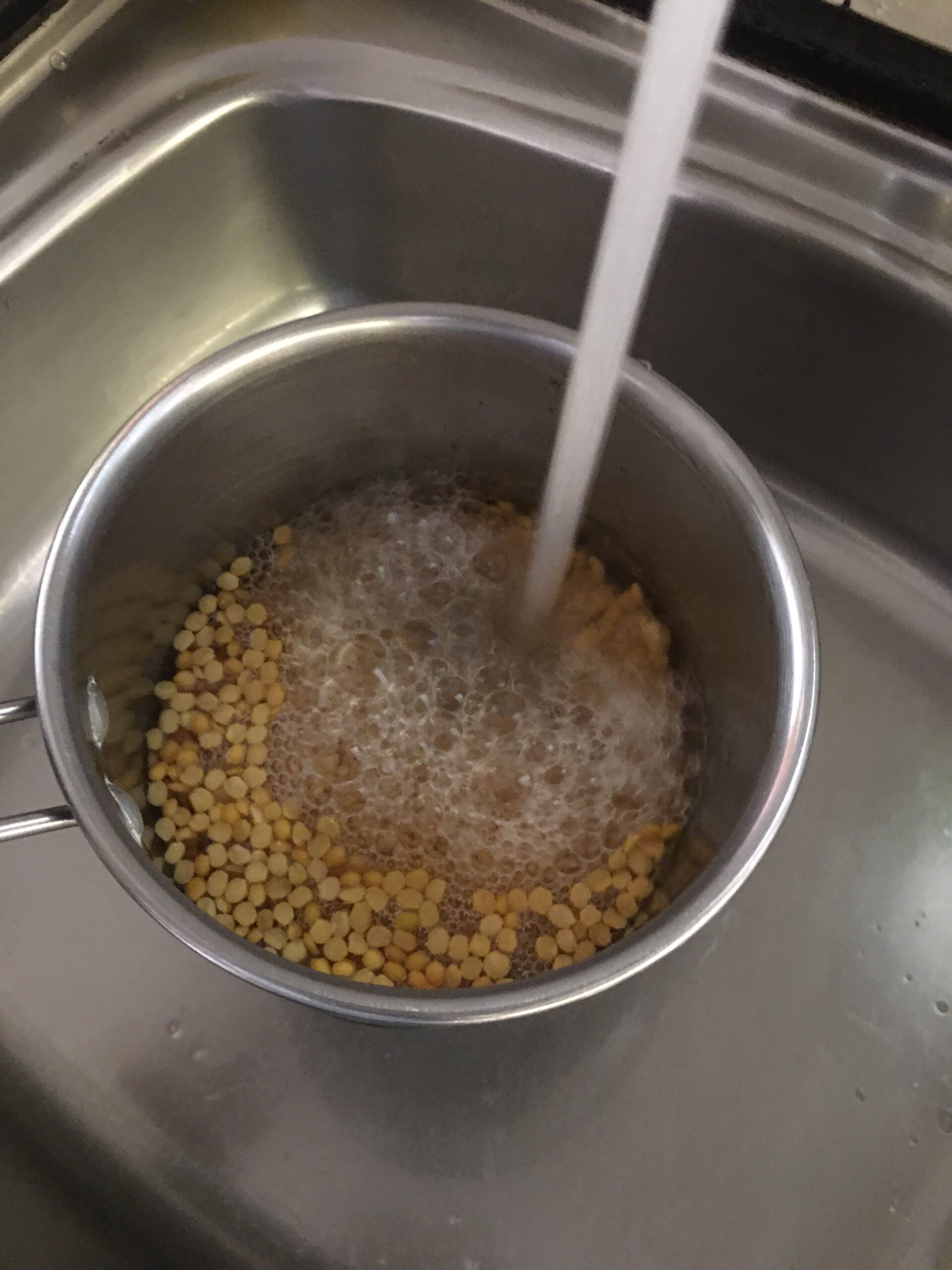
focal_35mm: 29
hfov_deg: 48.2
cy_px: 635
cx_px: 476
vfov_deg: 61.7
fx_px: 1063
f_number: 2.2
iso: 125
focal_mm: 4.15
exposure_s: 1/4
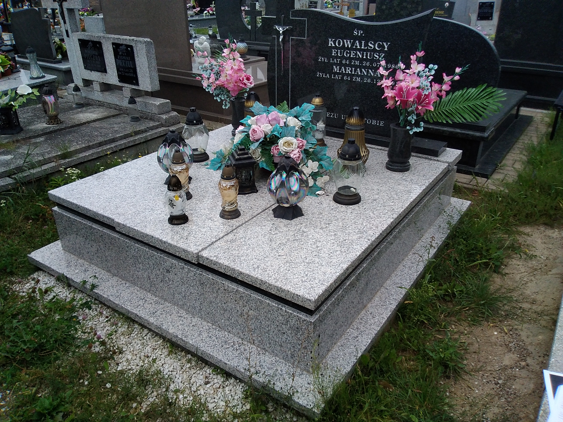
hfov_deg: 61.7
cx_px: 282
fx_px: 472
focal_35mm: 29
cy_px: 211
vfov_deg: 48.2
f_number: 2.4
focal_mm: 2.39
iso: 100
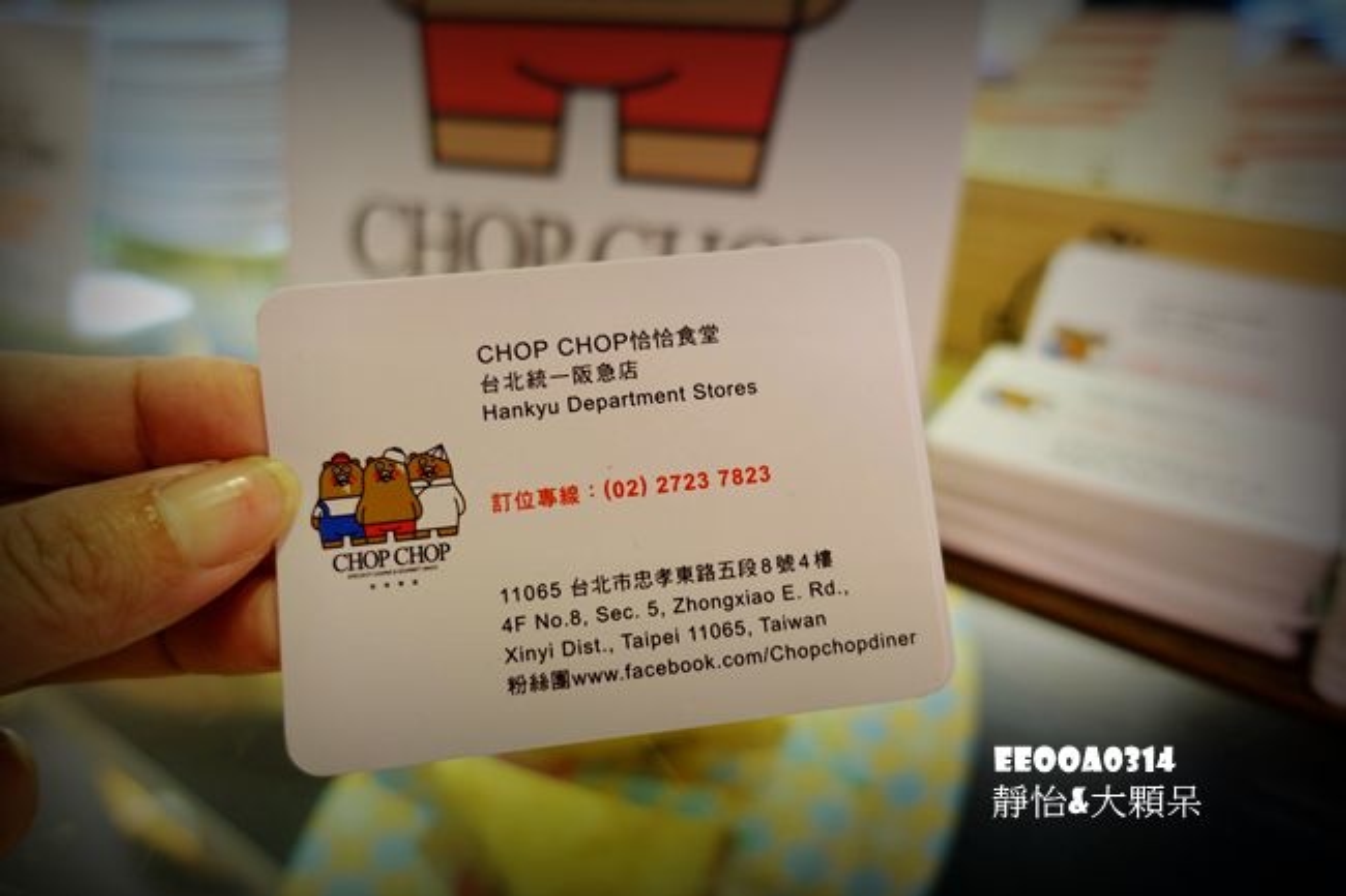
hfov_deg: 73.8
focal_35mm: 24
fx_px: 897
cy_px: 448
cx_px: 673
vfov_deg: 53.1
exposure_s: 1/30
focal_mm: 8.8
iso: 125
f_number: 2
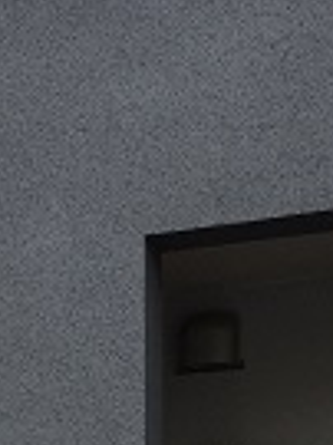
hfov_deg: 11.5
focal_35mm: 129
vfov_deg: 14.4
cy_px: 636
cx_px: 122
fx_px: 1657
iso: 32
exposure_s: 1/278
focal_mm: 4.15
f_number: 2.2
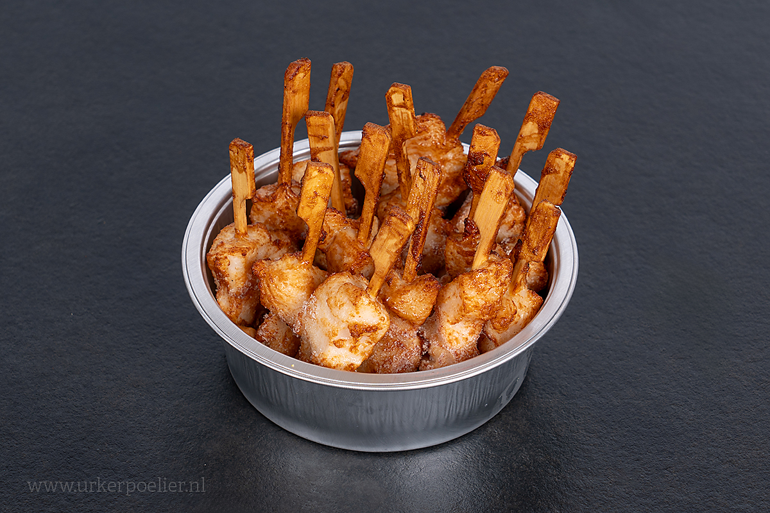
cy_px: 256
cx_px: 385
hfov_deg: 24.8
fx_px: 1754
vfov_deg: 16.7
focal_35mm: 82
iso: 100
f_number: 9
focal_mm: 82
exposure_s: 1/160
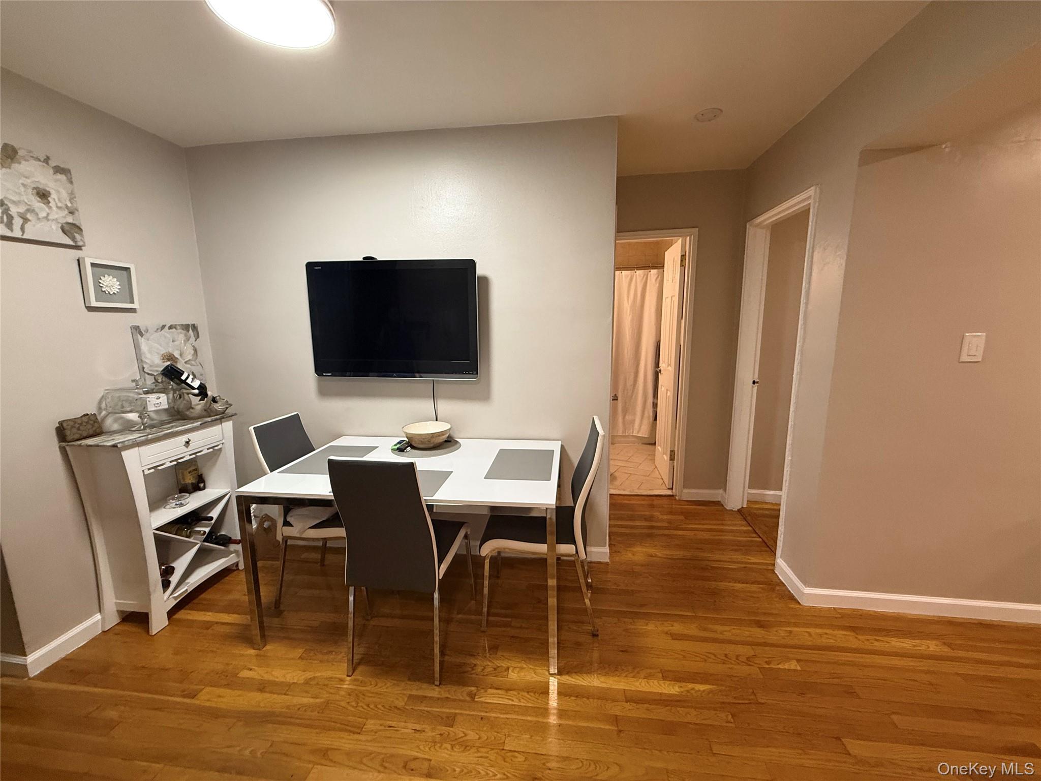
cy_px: 390
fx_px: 421
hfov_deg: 102.1
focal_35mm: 14
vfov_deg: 85.7
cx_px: 520
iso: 250
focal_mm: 2.22
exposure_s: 1/60
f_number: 2.2
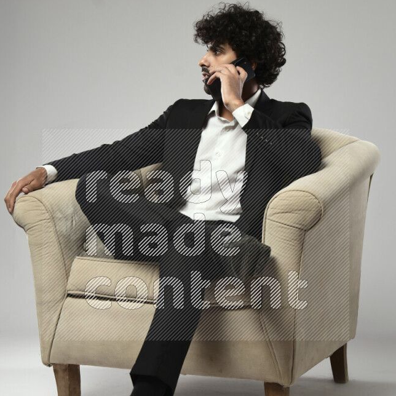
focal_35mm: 57
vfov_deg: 30.0
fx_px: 738
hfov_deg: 30.0
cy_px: 235
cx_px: 196
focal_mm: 36
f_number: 5.6
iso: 400
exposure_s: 1/125
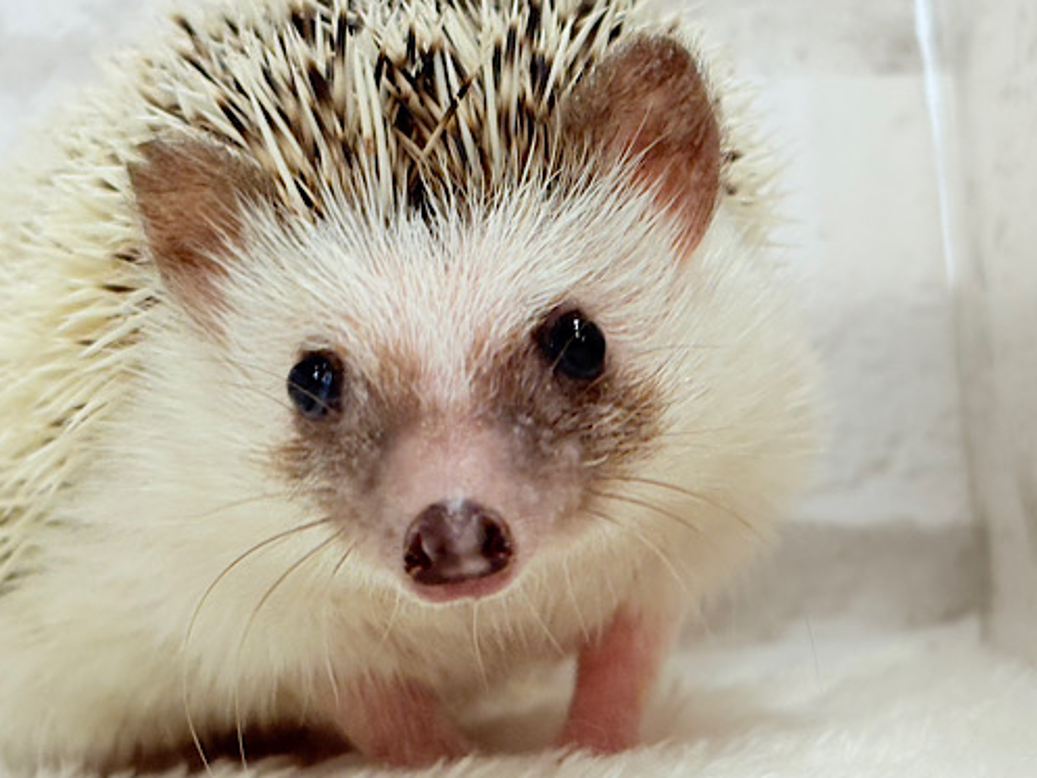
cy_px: 359
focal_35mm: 67
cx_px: 403
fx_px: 2008
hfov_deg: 28.9
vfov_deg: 21.9
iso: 100
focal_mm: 5.96
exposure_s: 1/100
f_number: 1.6
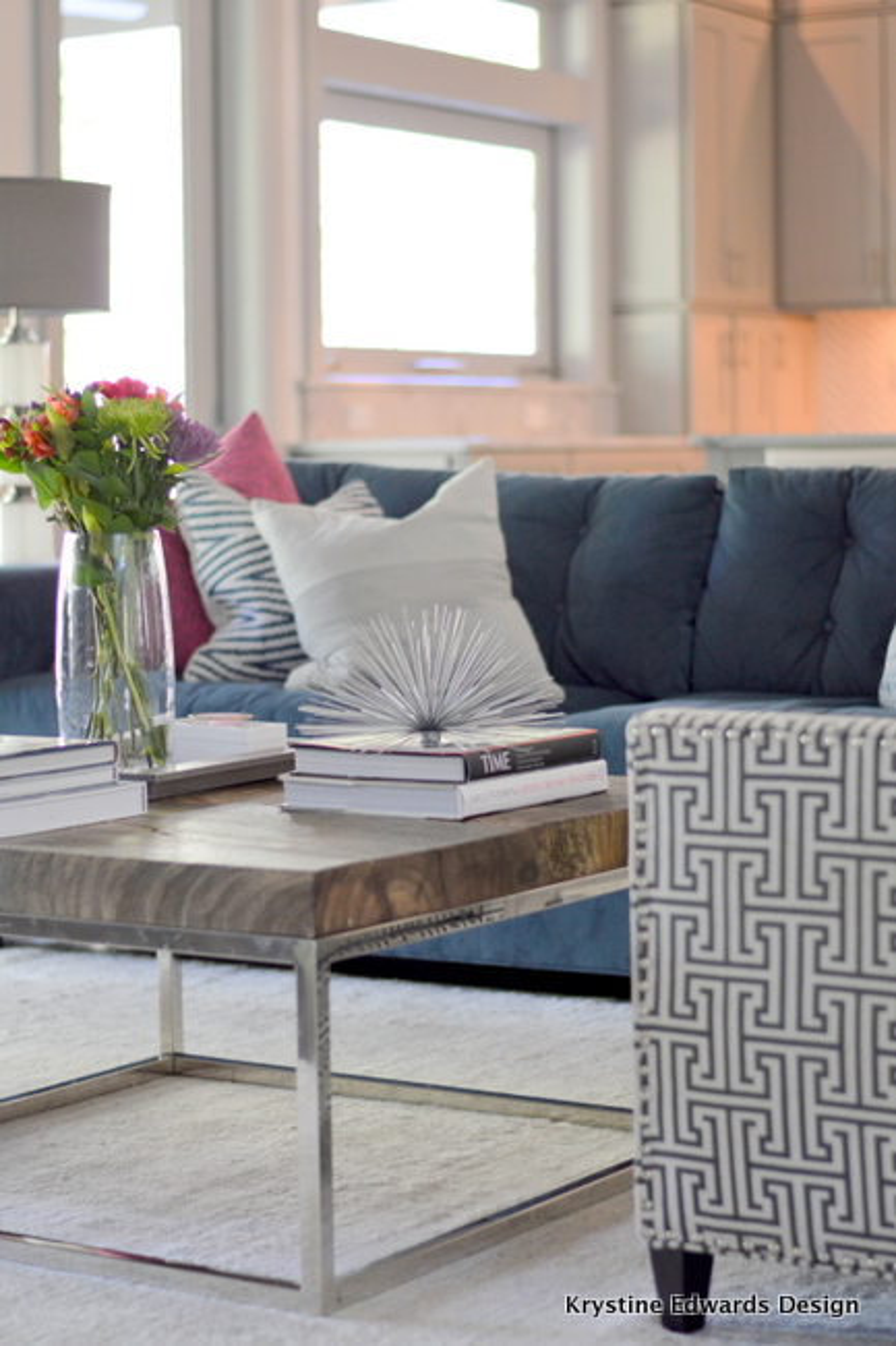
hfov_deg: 18.2
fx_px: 2801
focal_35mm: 75
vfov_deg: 27.0
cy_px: 673
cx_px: 448
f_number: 2
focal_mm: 50
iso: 400
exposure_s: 1/60
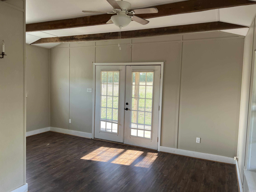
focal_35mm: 26
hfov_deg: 67.3
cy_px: 96
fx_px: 192
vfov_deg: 53.1
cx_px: 128
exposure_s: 1/123
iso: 40
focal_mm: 5.7
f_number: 1.5
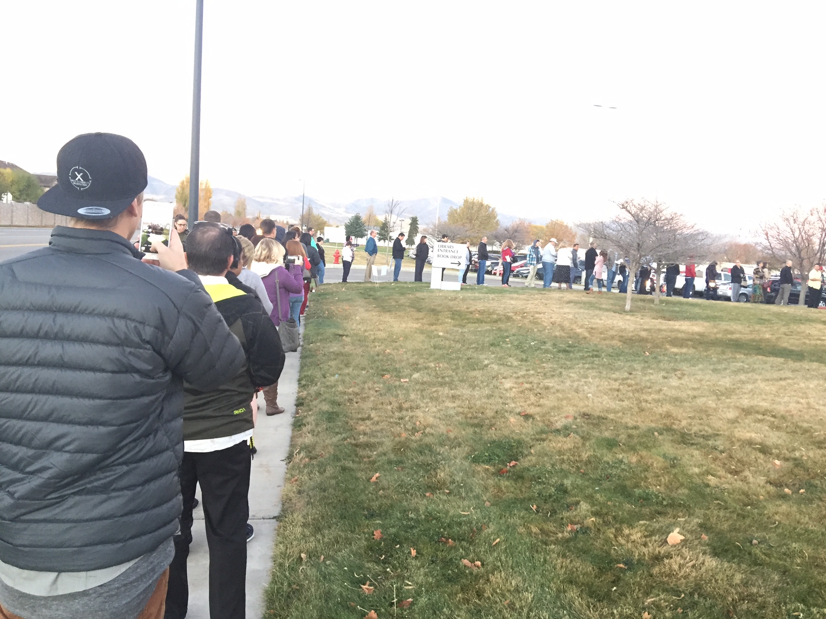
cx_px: 413
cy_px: 310
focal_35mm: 29
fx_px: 692
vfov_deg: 48.2
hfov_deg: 61.7
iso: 160
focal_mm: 4.15
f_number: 2.2
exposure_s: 1/30
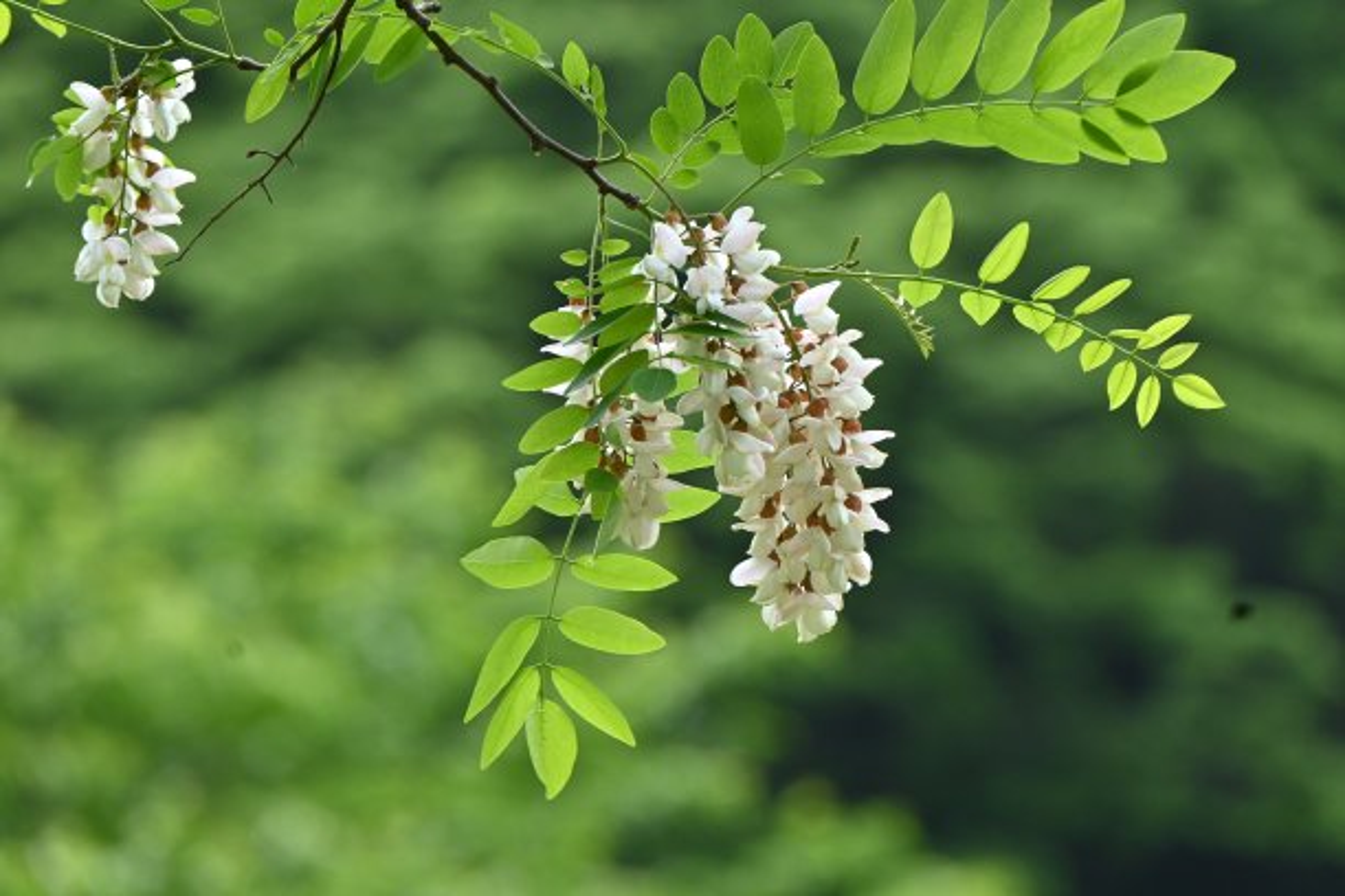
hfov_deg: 6.9
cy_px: 448
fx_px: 11207
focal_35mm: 300
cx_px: 672
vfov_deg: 4.6
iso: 400
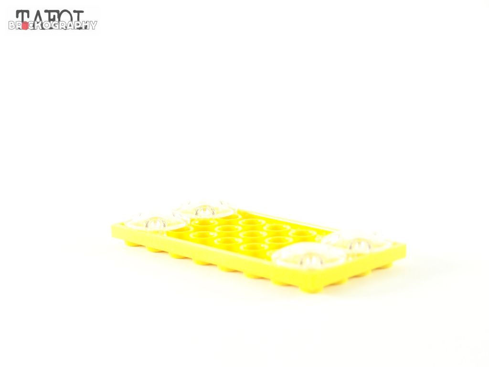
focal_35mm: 75
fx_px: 1059
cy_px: 184
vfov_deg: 19.6
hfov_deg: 26.0
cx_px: 244
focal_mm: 12.4
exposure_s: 1/20
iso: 200
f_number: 3.2
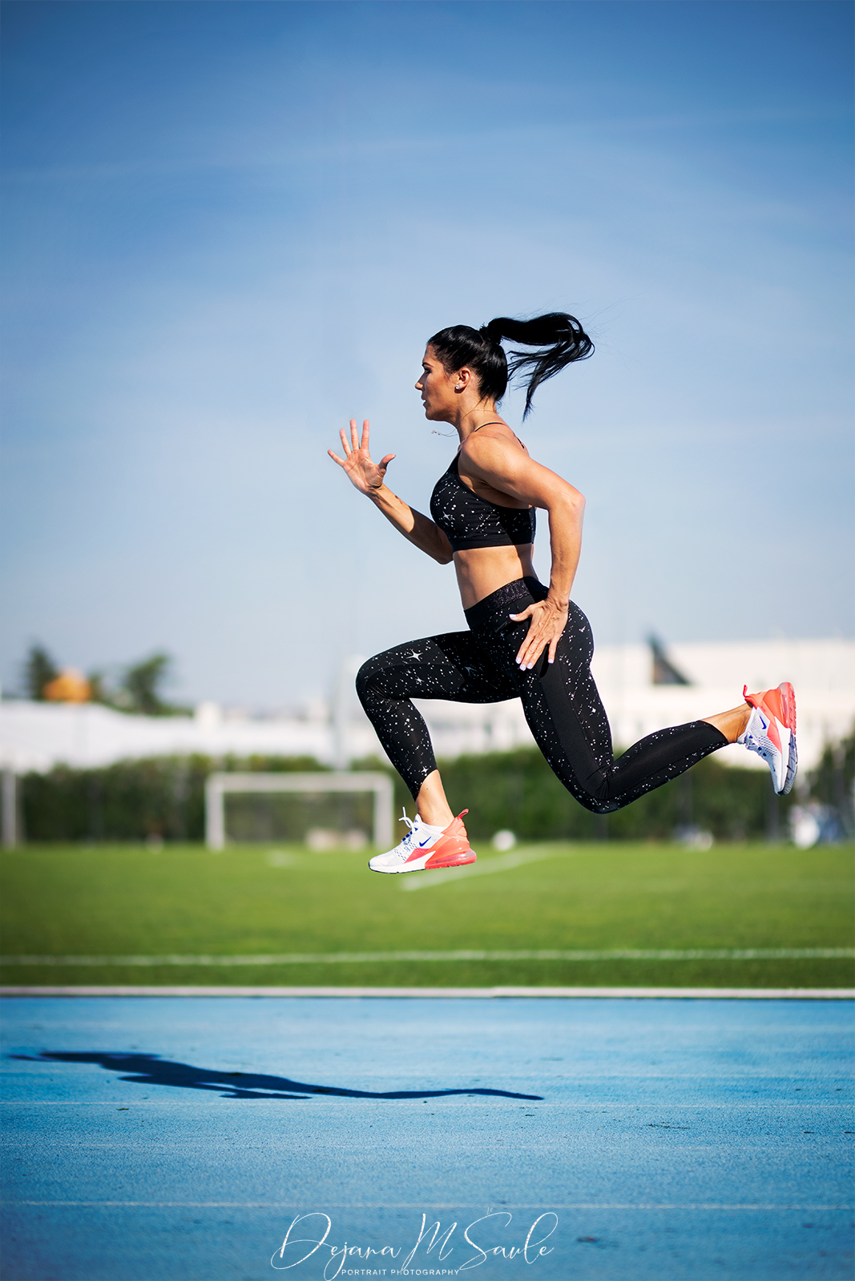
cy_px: 640
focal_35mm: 85
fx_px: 3027
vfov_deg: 23.9
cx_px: 428
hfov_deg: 16.1
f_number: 1.4
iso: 125
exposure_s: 1/8000
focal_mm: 85
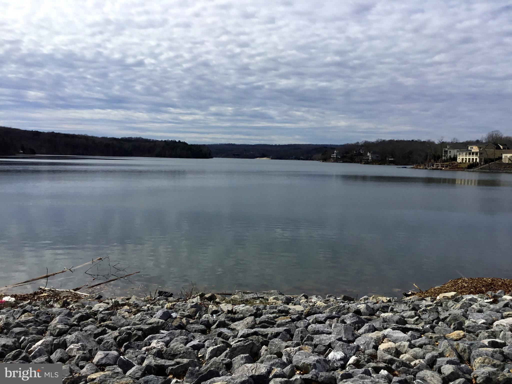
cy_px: 192
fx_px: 459
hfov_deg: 58.4
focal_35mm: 31
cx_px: 256
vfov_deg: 45.4
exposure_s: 1/2632
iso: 25
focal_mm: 3.3
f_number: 2.4
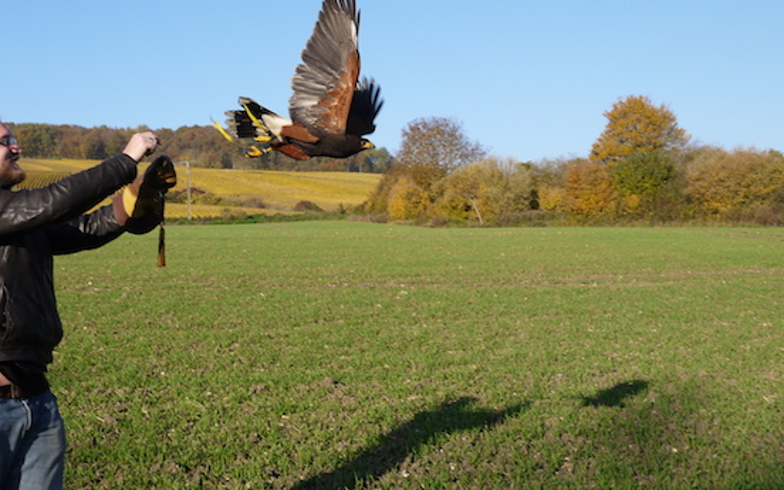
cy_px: 202
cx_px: 230
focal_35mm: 43
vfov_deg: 29.8
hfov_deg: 45.1
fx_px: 919
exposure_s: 1/320
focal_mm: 14
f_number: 7.1
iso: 160
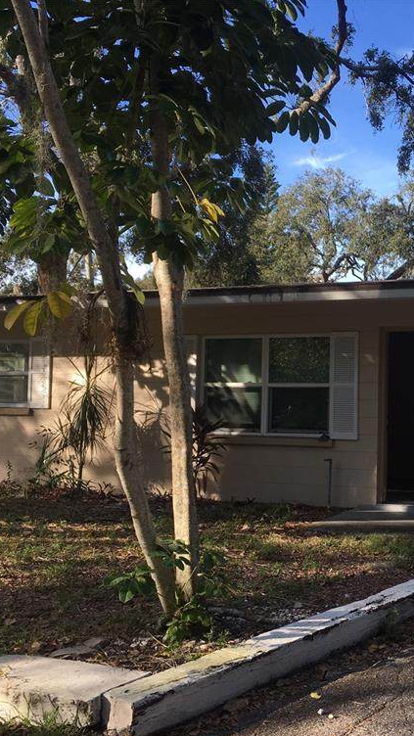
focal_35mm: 43
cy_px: 374
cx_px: 394
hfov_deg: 26.5
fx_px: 839
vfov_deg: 47.4
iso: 25
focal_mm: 4.15
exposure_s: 1/458
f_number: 2.2
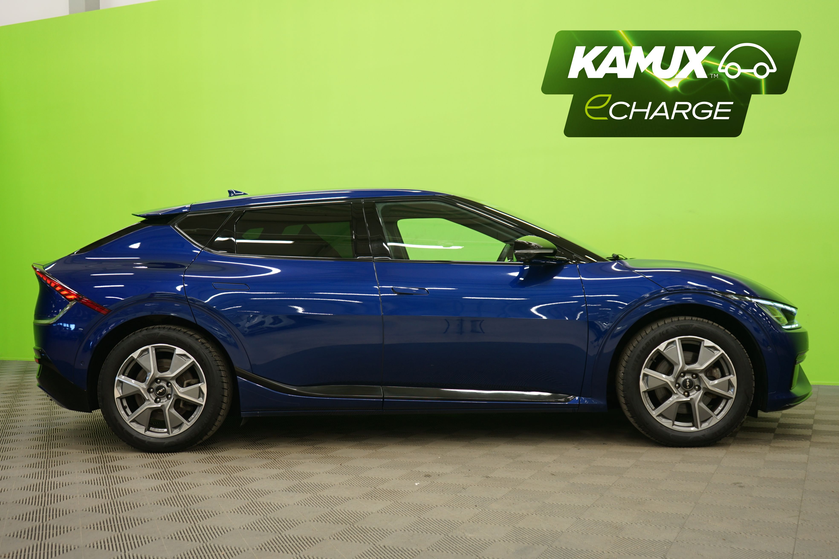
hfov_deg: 50.7
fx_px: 886
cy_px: 280
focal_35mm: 38
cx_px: 420
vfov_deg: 35.1
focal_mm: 38
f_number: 4
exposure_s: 1/8
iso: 400
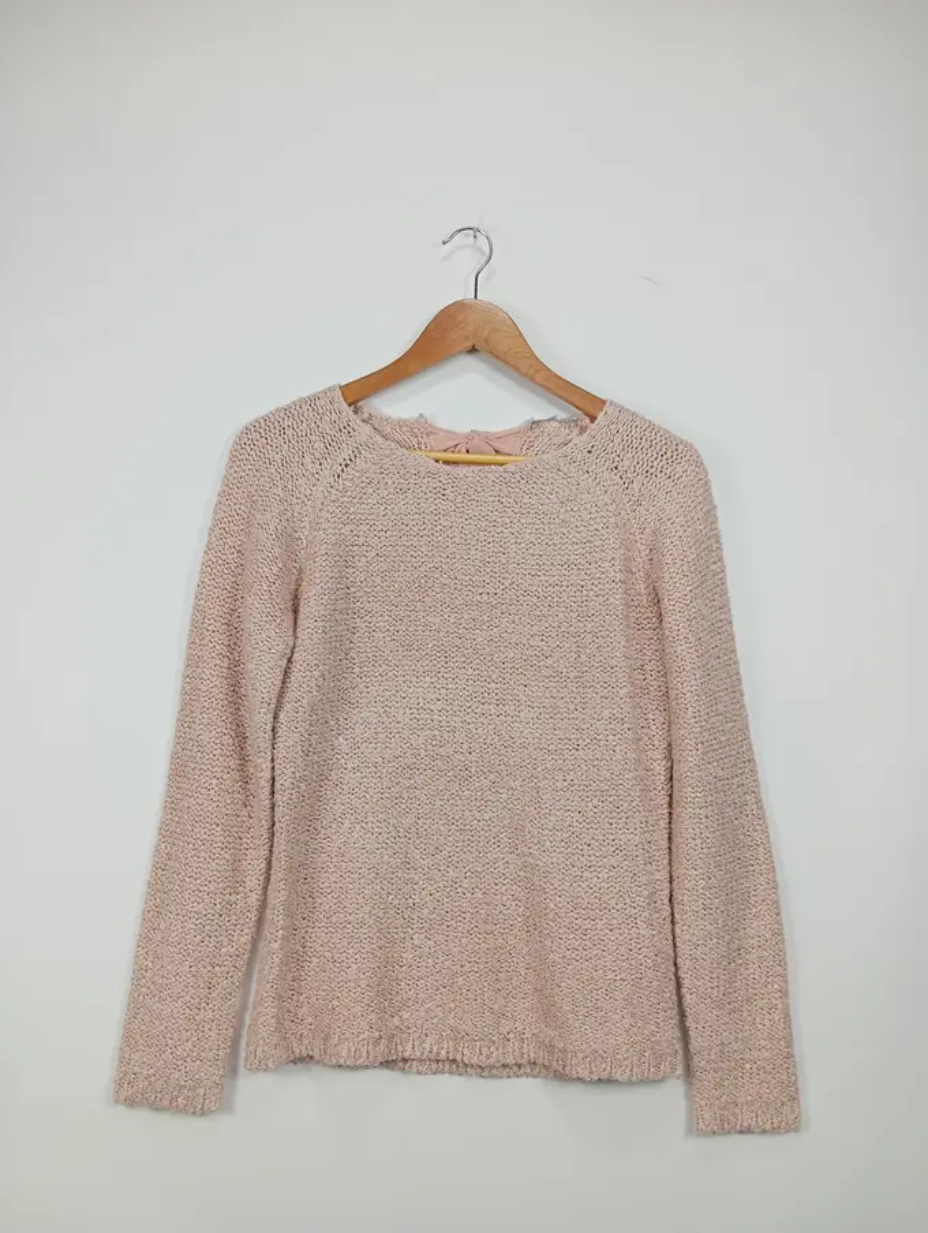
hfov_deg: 49.9
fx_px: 998
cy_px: 616
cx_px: 464
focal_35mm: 28
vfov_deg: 63.4
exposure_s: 1/100
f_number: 1.8
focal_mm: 4.22
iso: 78
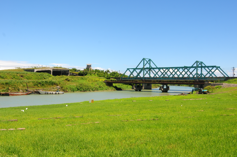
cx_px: 118
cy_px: 78
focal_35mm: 36
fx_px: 237
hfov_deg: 53.2
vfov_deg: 36.8
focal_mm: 24
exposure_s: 1/200
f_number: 8
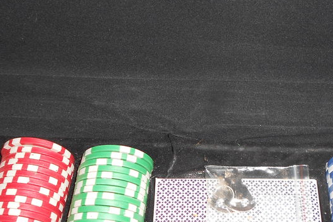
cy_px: 78
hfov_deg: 38.6
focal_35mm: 51
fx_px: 472
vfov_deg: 26.3
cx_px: 210
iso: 80
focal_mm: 4.6
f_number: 3.2
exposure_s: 1/25
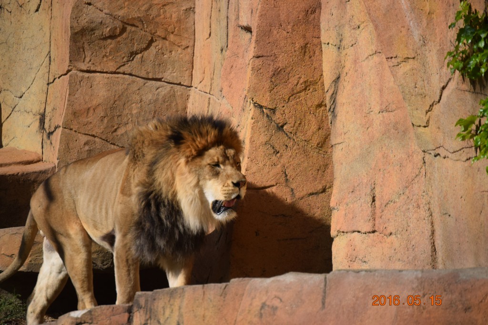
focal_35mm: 300
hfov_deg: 6.9
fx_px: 4065
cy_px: 162
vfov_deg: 4.6
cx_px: 244
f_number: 5.6
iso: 360
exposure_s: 1/2000
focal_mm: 200
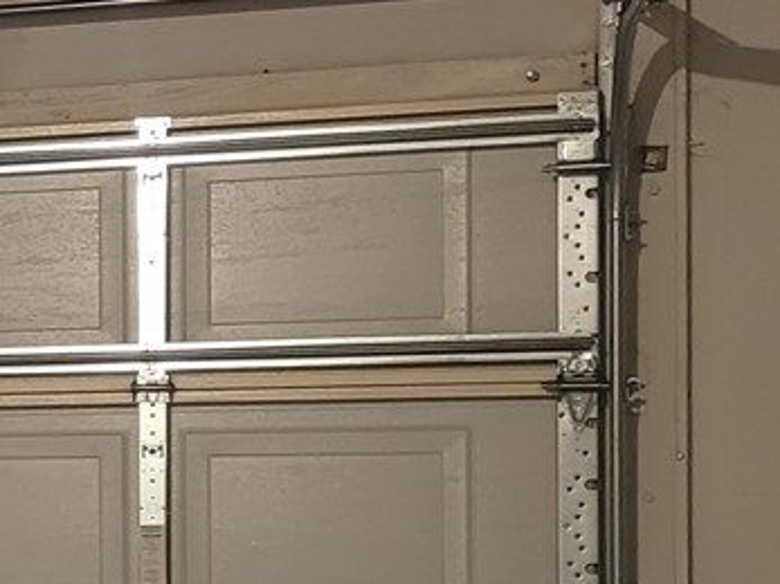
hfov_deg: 13.9
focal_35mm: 120
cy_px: 503
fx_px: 2703
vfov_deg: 12.3
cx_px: -791
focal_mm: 5.4
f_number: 1.8
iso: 640
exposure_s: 1/24
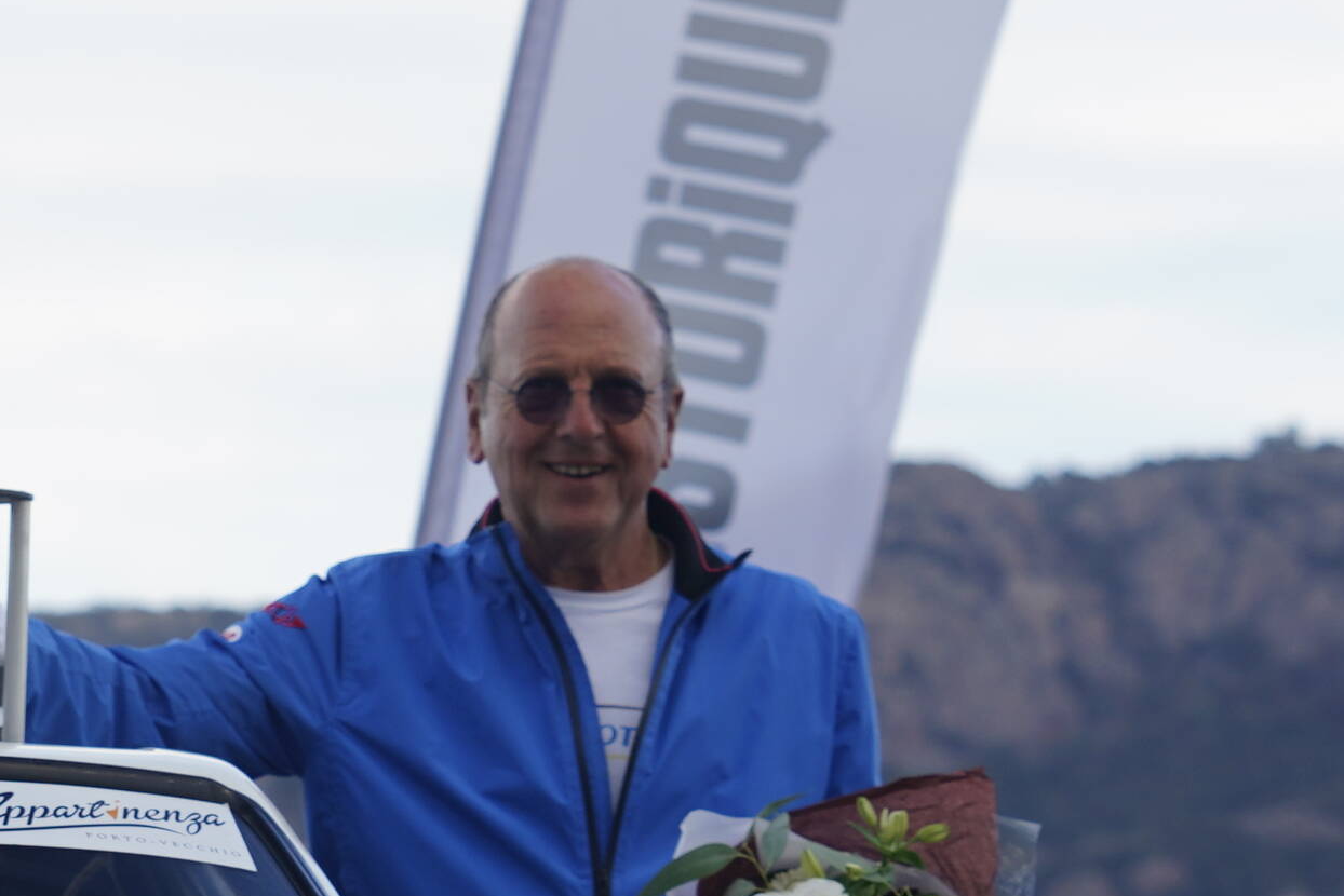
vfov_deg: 4.6
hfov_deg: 6.9
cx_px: -666
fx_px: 11015
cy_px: 1167
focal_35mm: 295
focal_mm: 71
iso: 100
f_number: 4.5
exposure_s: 1/80
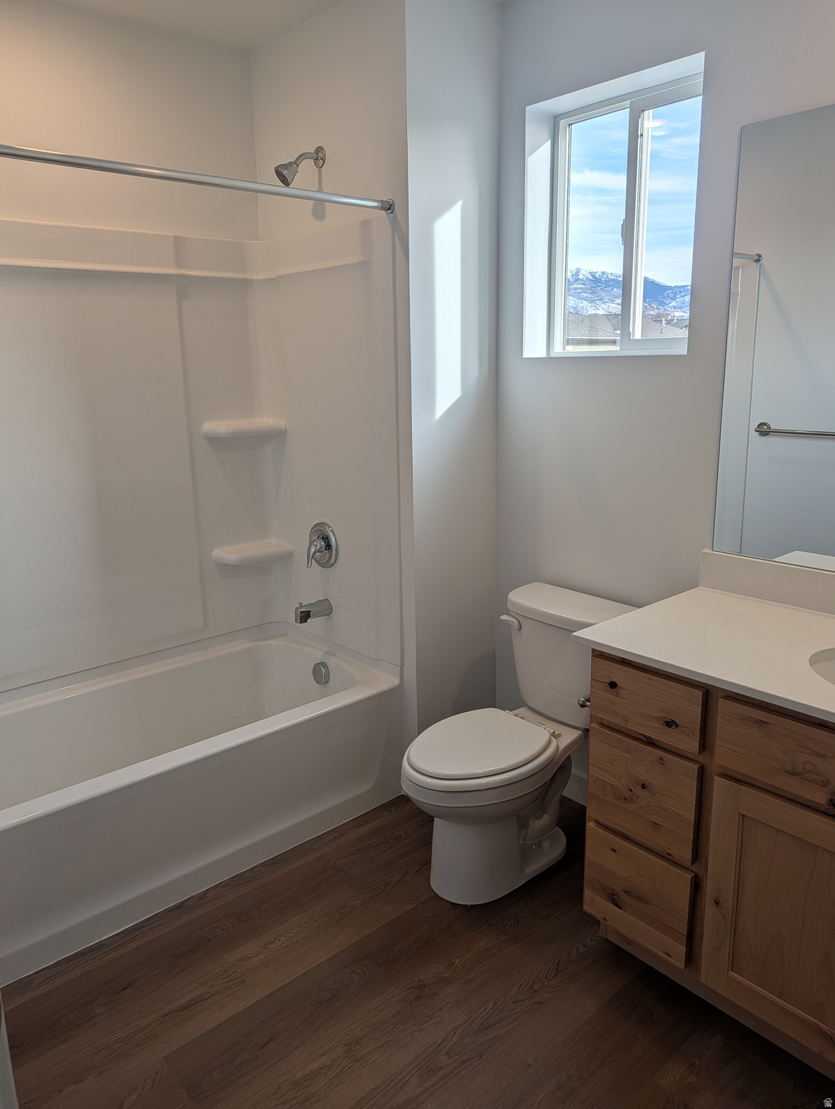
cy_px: 554
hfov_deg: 56.9
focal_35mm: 24
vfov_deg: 71.5
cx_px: 418
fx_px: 770
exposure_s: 1/239
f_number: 1.68
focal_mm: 6.9
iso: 16
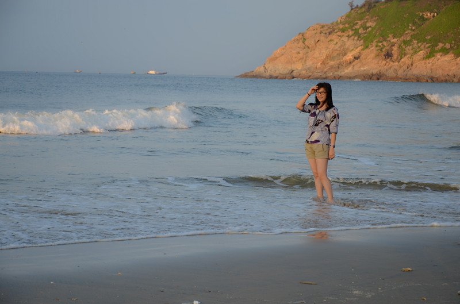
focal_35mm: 105
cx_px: 230
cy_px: 152
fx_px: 1338
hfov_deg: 19.5
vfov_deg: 13.0
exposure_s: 1/160
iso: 100
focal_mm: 70
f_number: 5.3
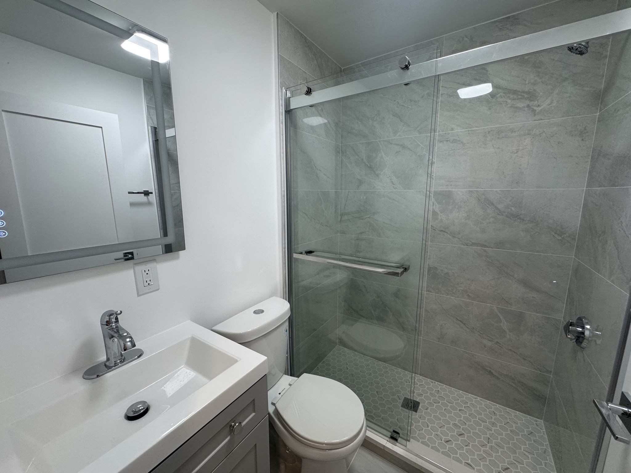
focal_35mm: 14
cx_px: 316
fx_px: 255
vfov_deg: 85.7
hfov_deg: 102.1
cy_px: 236
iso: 160
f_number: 2.2
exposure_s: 1/120
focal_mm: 2.22
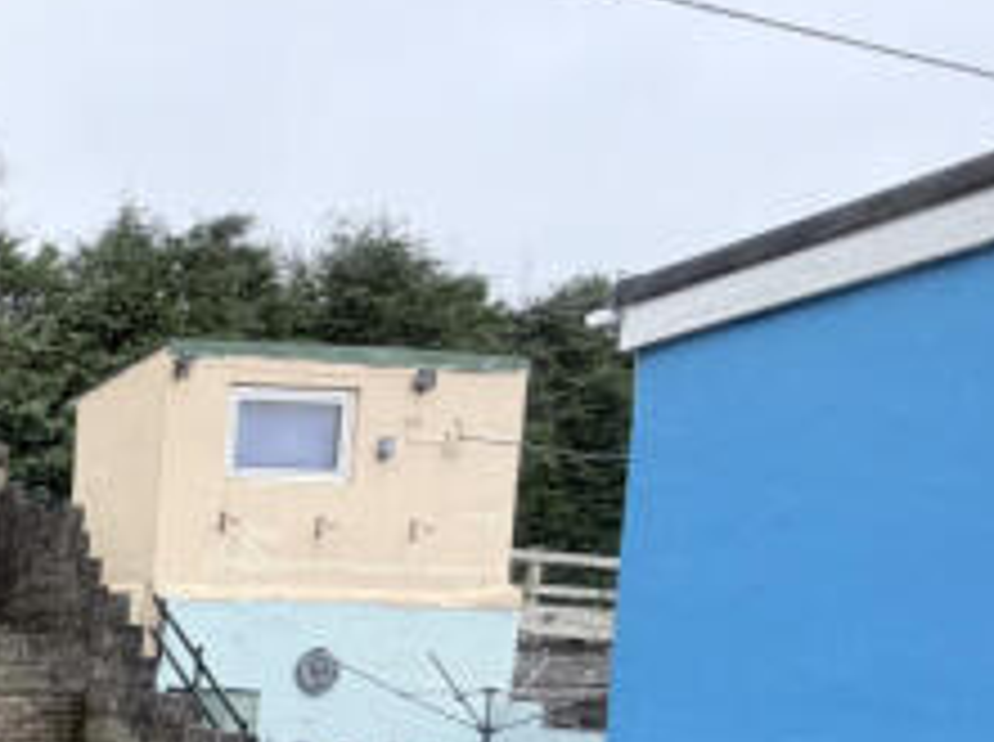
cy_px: 740
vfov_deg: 35.0
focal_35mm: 37
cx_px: -299
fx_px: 1061
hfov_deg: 34.9
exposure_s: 1/121
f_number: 2.2
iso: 100
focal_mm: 2.22
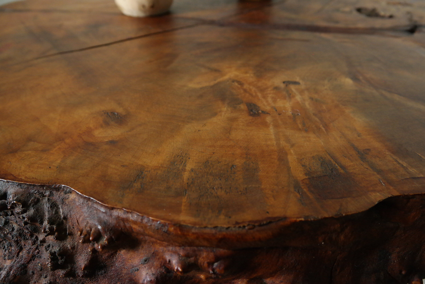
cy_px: 142
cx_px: 212
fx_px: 354
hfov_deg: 61.9
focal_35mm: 30
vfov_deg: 43.6
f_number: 5.6
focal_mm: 20
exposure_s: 1/30
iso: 1600
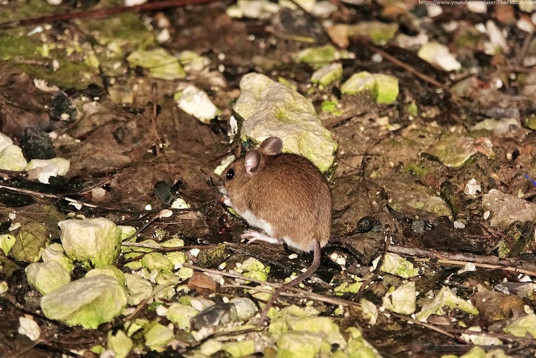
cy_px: 179
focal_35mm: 554
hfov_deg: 3.7
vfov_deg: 2.5
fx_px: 8248
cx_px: 268
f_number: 4
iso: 1600
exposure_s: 1/60
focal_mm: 203.2
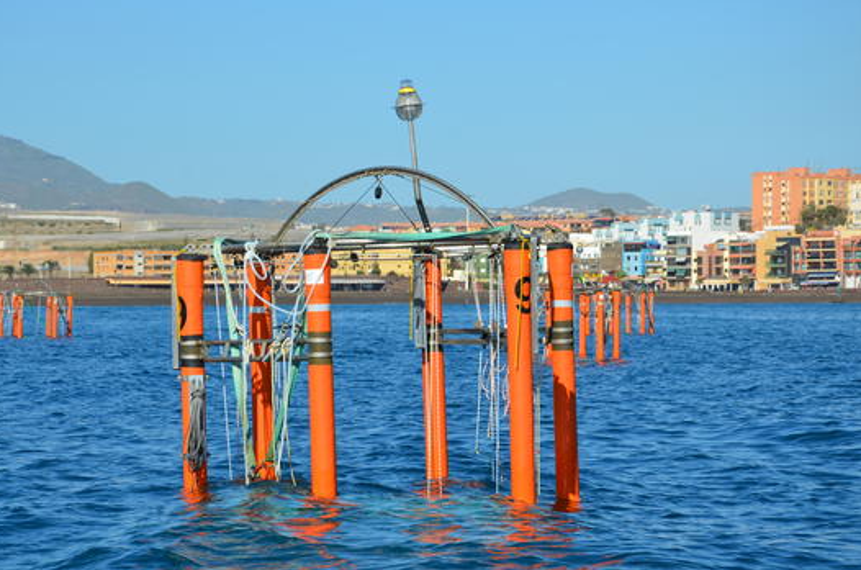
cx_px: 408
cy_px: 280
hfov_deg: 15.7
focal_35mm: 131
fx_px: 3126
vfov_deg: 10.4
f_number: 8
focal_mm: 80
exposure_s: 1/250
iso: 100
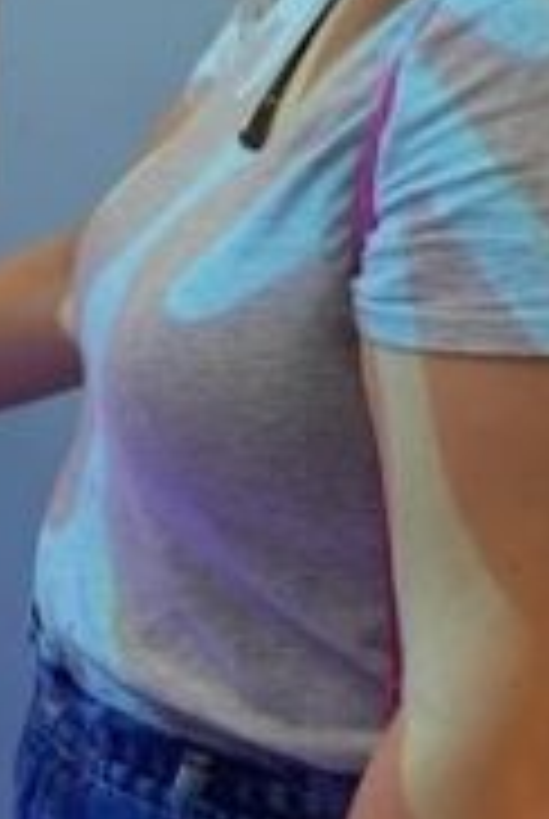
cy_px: 238
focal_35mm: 89
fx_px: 2028
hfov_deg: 14.3
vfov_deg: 22.7
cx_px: -302
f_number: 1.8
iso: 80
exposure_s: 1/60
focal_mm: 4.25
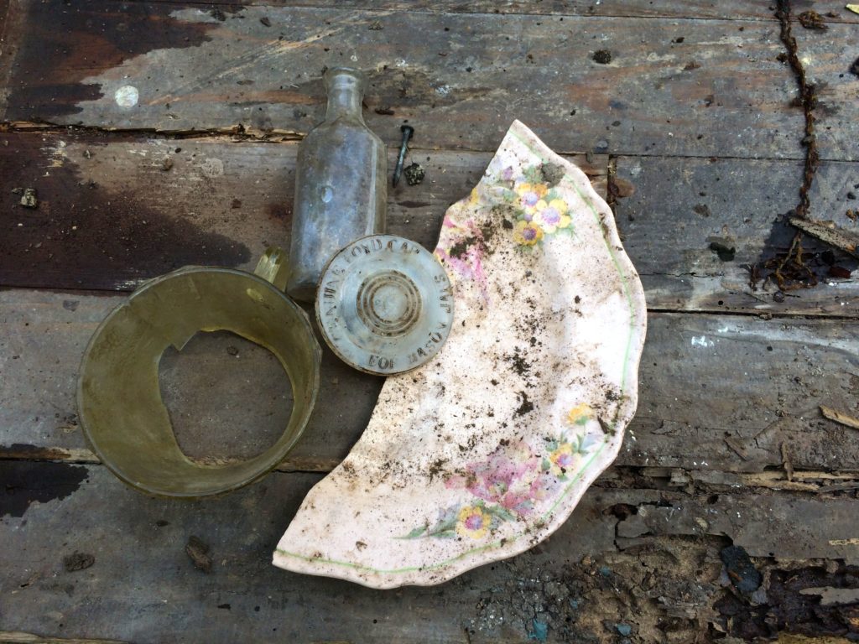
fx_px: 720
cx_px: 430
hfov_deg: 61.7
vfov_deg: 48.2
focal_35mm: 29
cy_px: 322
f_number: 2.2
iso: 32
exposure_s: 1/461
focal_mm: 4.15
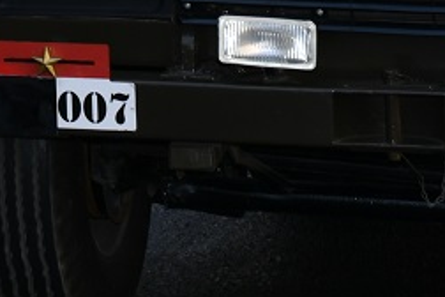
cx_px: -180
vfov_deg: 5.0
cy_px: -775
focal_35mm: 251
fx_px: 3102
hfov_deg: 8.1
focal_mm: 34
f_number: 6.3
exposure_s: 1/160
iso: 80
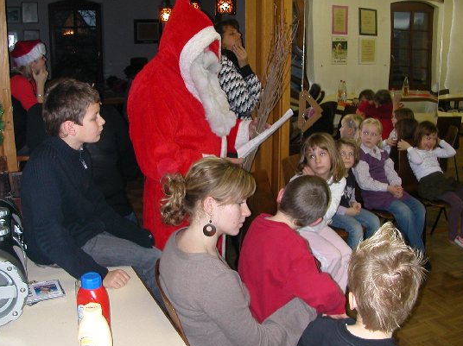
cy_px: 175
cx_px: 233
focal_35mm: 38
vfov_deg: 37.7
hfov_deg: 49.0
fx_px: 508
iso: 141
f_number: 2.7
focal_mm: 5.6
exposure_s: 1/59.9
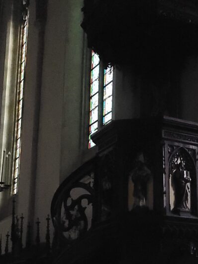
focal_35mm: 48
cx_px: 147
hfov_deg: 29.8
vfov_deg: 38.7
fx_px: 366
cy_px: 197
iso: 3200
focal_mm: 7
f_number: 1.8
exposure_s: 1/30
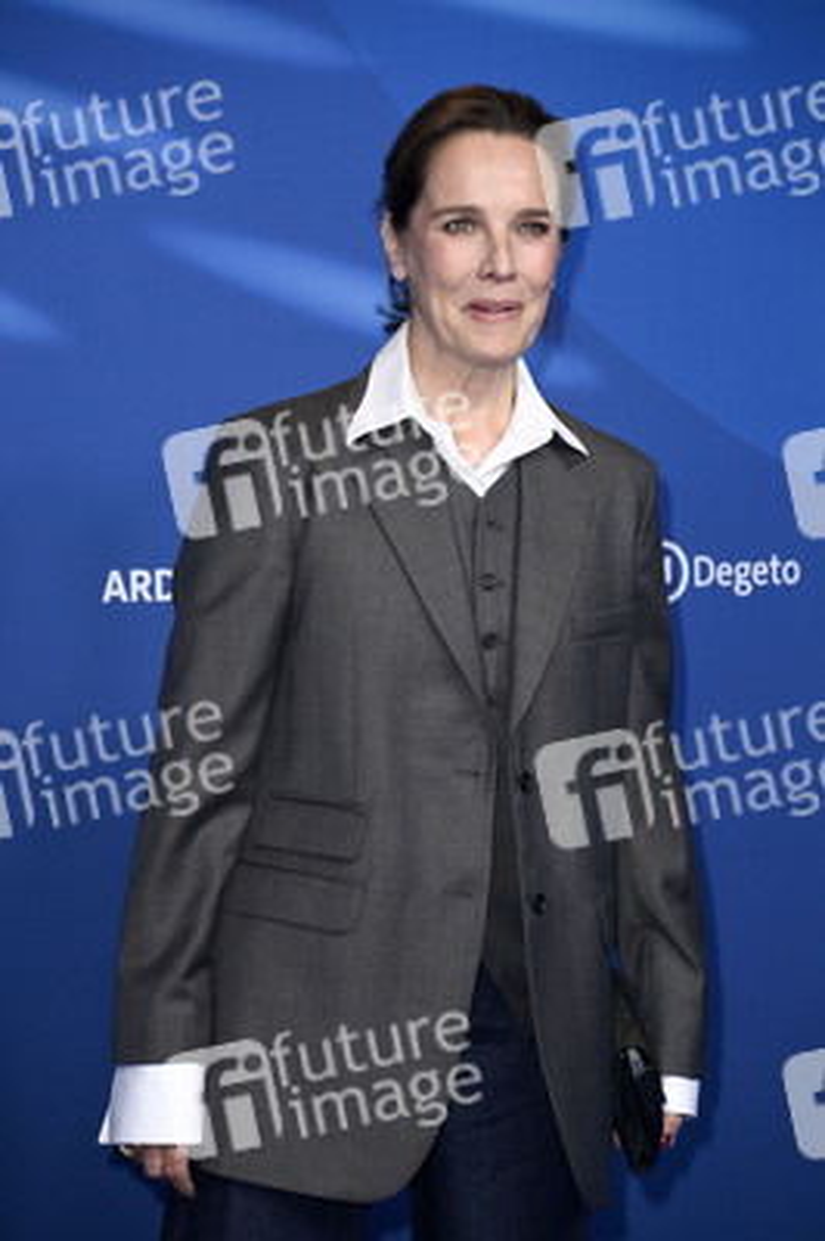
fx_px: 4648
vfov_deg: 15.2
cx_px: 412
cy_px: 620
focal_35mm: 135
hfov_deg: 10.1
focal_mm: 135
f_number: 5.6
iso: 1000
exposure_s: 1/250
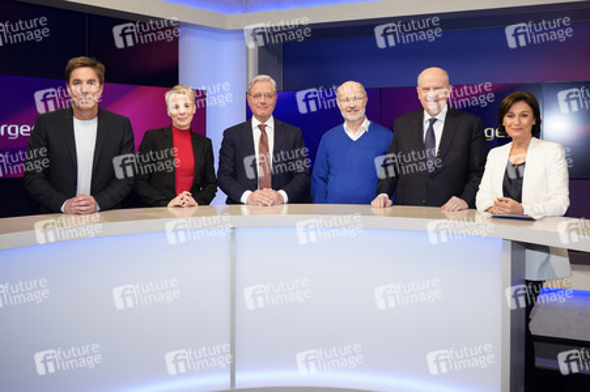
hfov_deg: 65.5
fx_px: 459
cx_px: 295
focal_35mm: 28
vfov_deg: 46.3
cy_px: 196
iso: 2000
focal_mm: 28
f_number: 5.6
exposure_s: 1/125
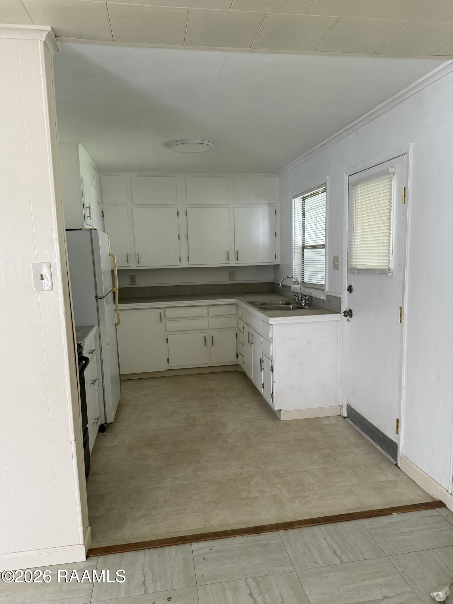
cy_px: 302
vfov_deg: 71.6
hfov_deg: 56.8
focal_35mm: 24
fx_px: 419
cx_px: 226
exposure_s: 1/93
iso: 200
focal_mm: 6.76
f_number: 1.78
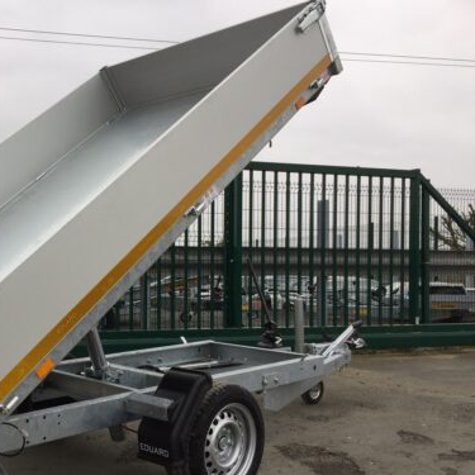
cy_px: 265
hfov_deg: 39.5
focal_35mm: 41
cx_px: 103
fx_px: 637
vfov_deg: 40.9
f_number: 2.2
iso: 32
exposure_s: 1/243
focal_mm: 4.15
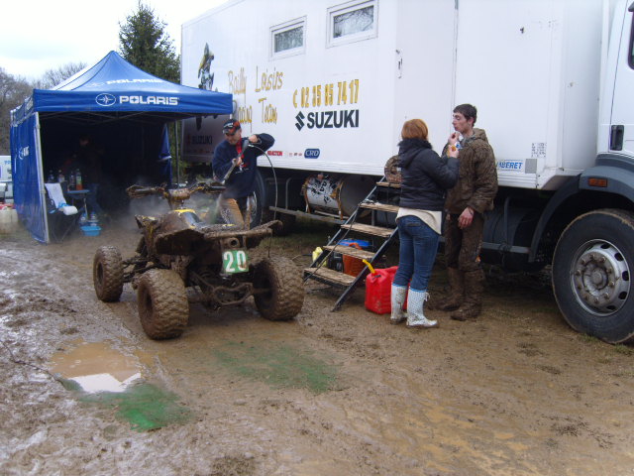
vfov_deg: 40.7
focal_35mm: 35
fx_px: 641
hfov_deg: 52.6
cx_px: 317
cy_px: 238
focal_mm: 7.4
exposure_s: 1/500
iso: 80
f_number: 2.8
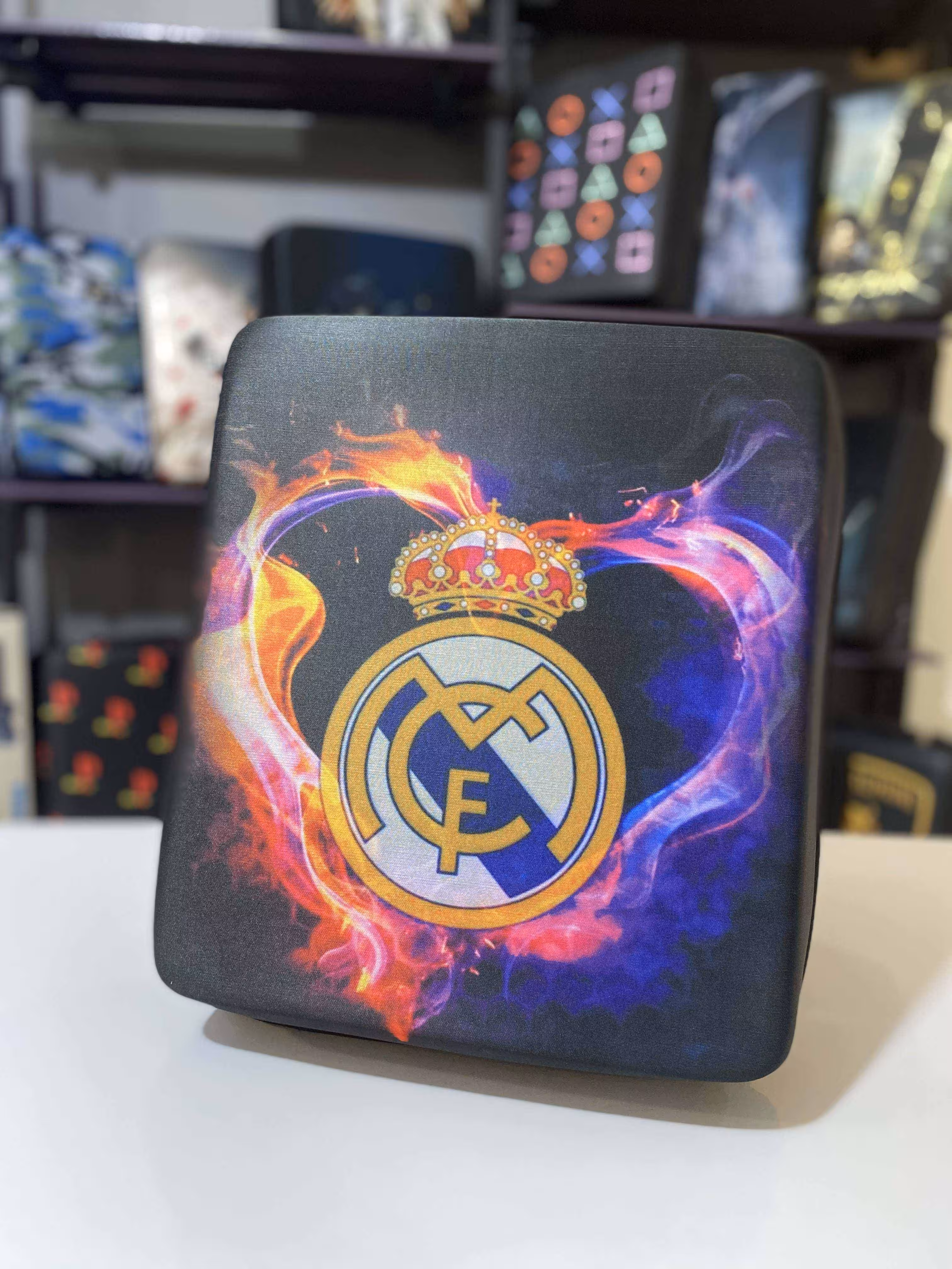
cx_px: 476
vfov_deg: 67.3
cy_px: 634
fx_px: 953
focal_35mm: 26
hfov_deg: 53.1
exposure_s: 1/50
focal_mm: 4.25
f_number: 1.8
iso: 250
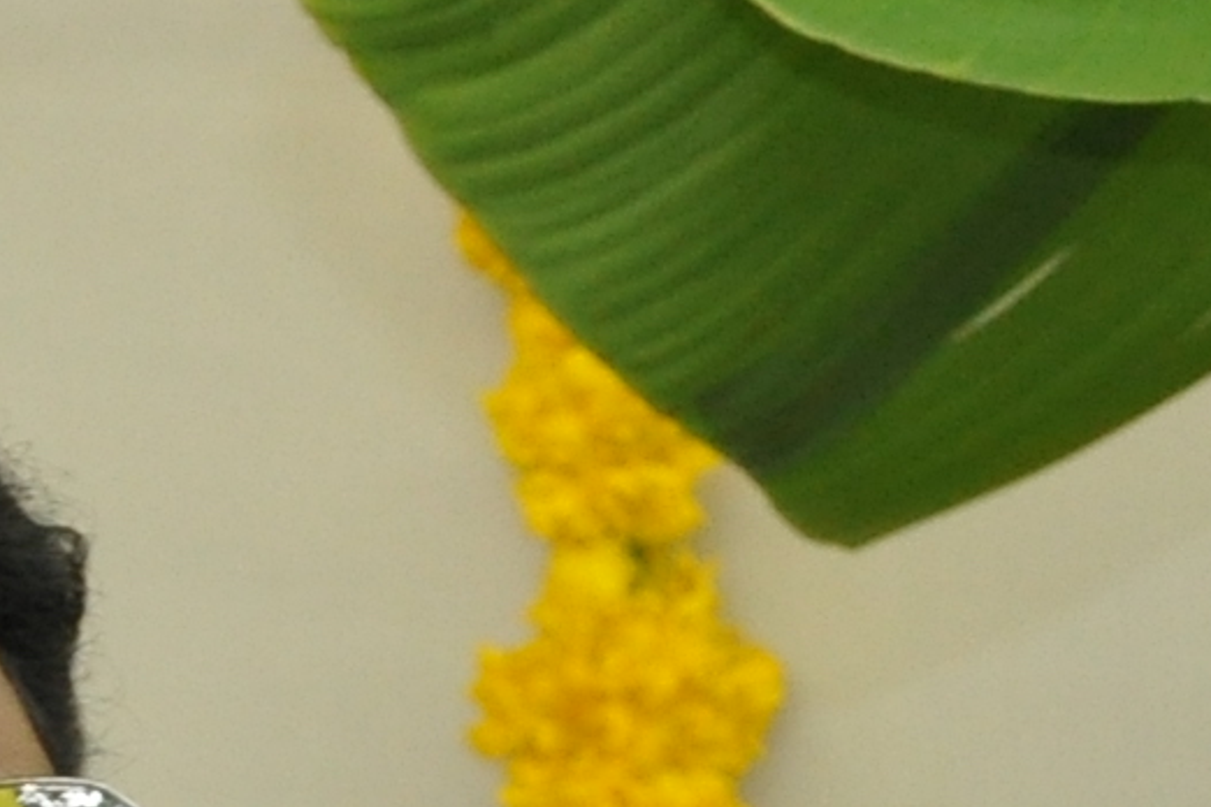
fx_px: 12412
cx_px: -2489
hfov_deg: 5.3
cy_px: 1542
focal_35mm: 369
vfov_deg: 3.7
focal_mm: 40
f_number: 7.1
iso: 800
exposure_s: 1/200
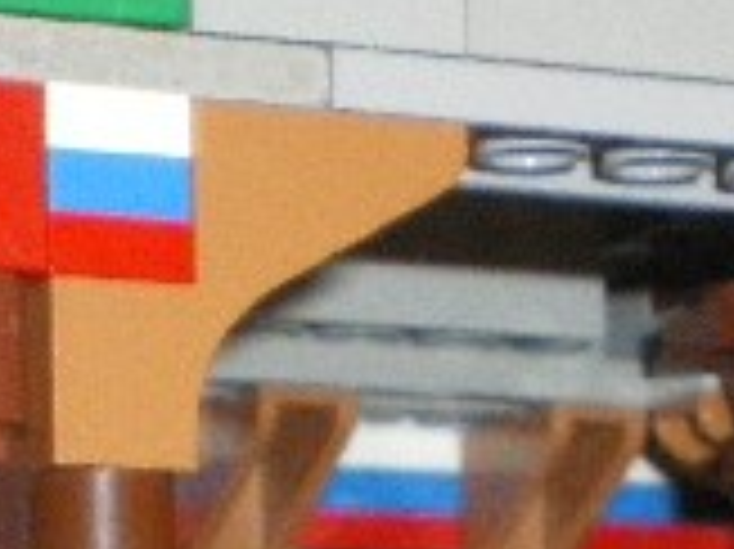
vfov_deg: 6.9
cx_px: 432
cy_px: 1112
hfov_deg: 9.6
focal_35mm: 206
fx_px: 4365
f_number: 4.9
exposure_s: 1/50
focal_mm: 7.4
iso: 640
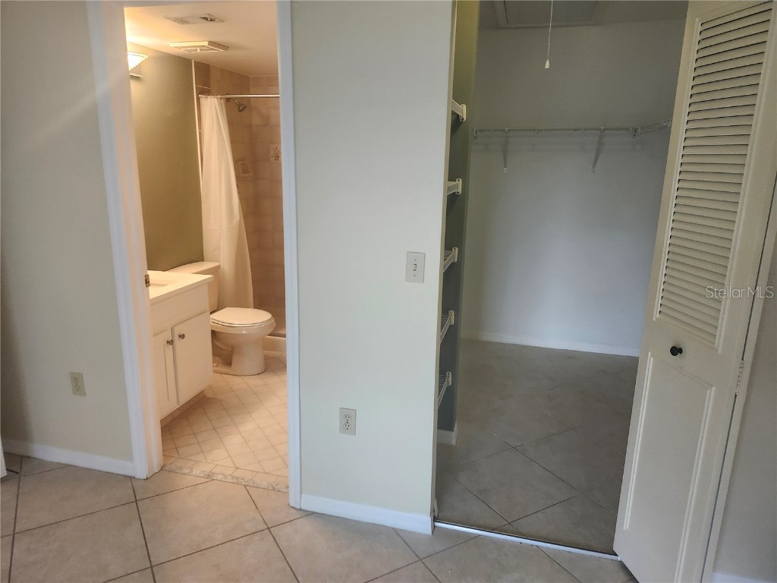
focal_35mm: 23
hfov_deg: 73.9
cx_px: 388
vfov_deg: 58.9
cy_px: 292
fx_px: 516
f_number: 1.8
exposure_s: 1/120
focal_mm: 5.54
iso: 320
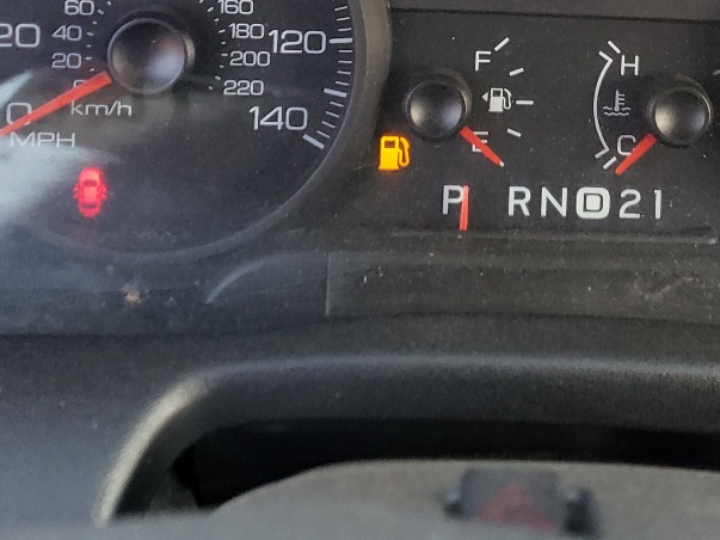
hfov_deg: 27.6
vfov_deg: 20.3
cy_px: -53
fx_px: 1435
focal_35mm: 69
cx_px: 567
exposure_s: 1/120
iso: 78
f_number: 1.5
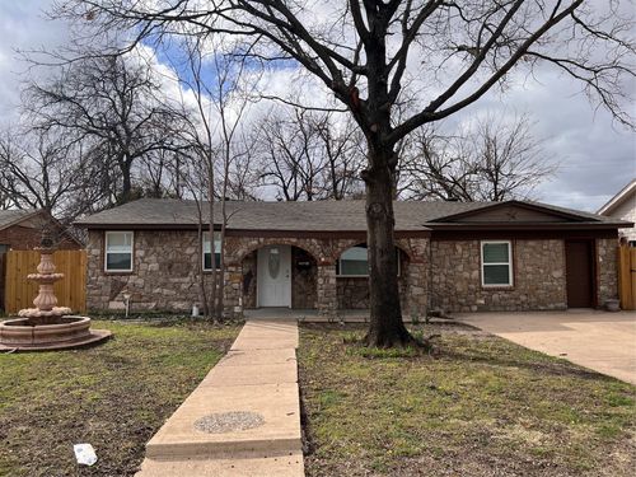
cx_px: 318
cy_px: 238
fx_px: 478
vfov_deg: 53.1
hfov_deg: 67.3
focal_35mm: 26
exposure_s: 1/4444
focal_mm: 5.7
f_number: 1.5
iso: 50
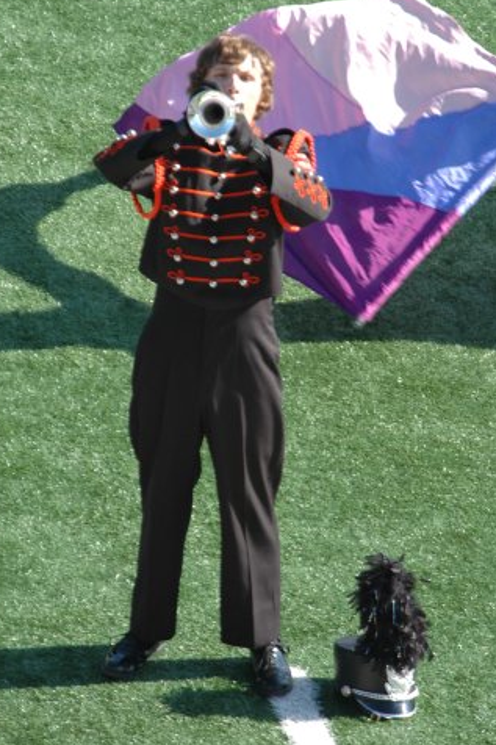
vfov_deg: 2.7
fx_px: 15634
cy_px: 296
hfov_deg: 1.8
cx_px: 242
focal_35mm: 756
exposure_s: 1/320
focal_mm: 400
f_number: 5.6
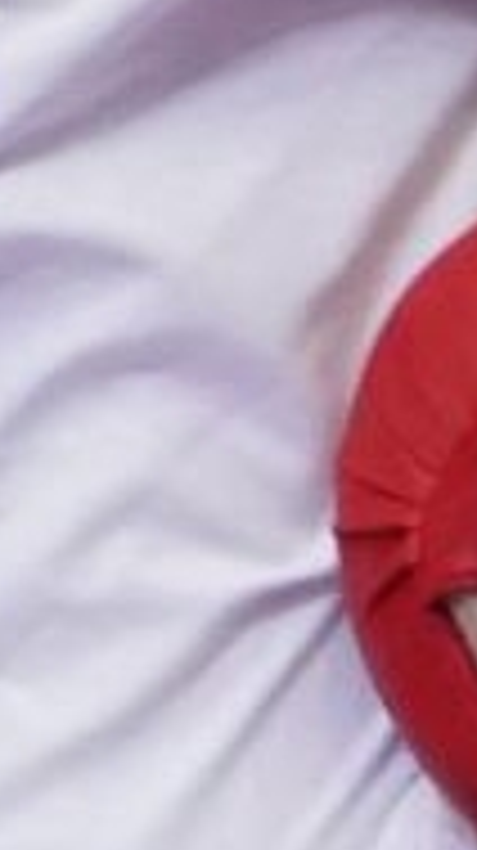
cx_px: -180
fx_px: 49376
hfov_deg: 0.6
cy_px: 634
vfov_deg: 1.0
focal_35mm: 2191
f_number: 2.8
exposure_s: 1/1000
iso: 5000
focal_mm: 147
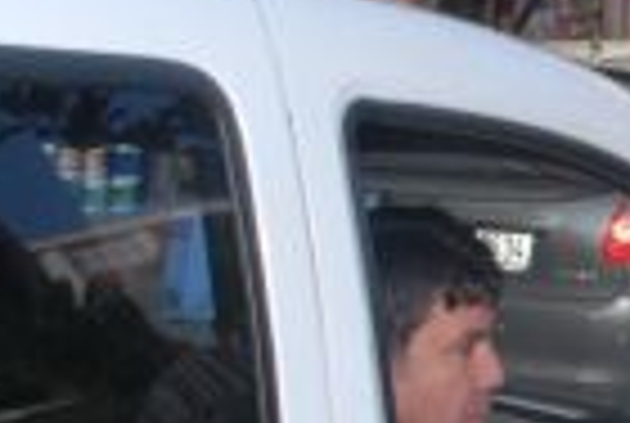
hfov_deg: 14.3
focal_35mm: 137
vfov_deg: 10.0
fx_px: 2403
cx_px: 828
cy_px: 320
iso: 1000
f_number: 20
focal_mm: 20
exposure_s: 1/200
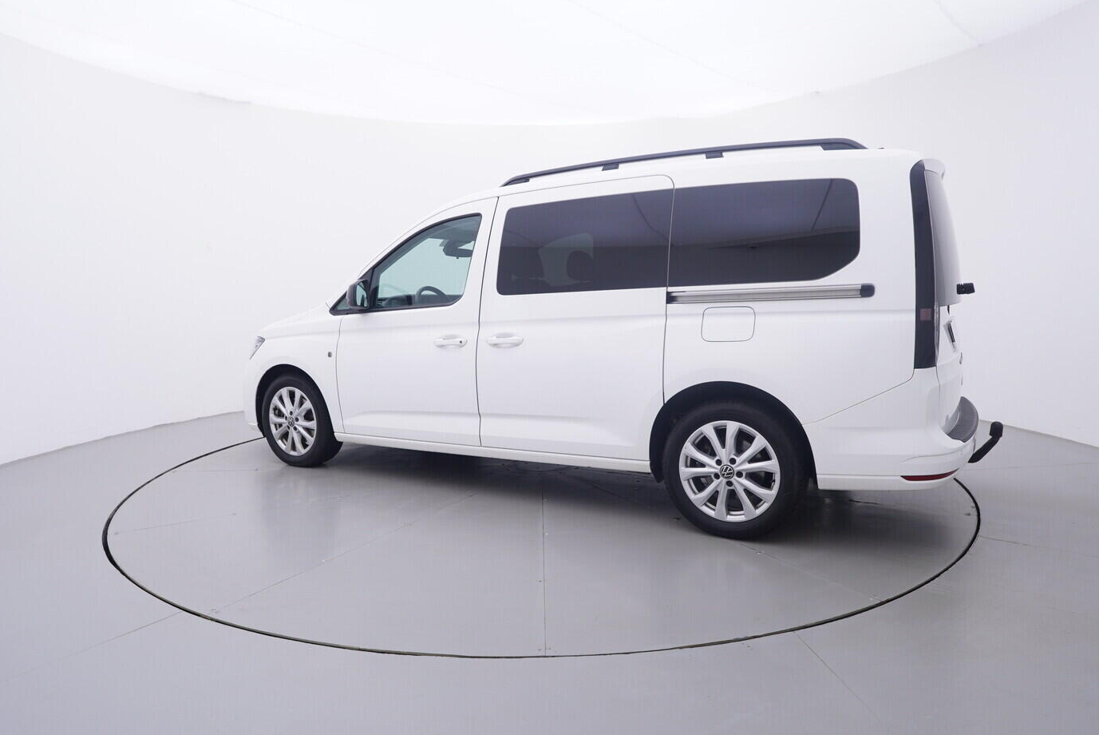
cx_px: 542
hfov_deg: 74.8
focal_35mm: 24
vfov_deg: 54.1
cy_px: 369
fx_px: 719
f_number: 5
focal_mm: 15
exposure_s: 1/80
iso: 200
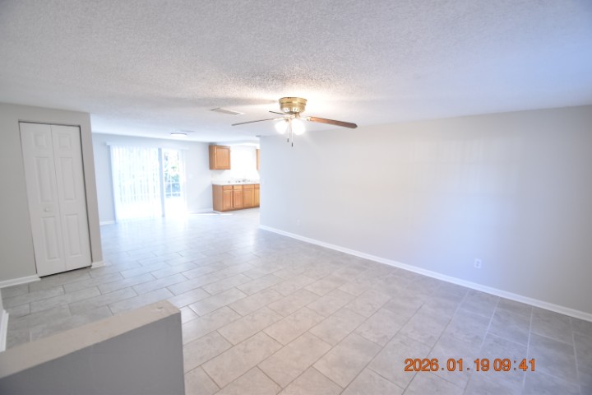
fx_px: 247
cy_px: 198
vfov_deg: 77.3
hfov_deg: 100.4
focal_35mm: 15
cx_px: 296
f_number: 3.5
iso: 800
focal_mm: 10
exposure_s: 1/30
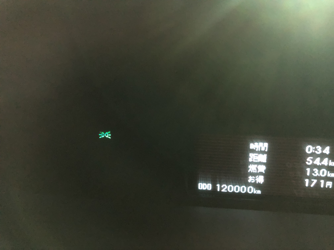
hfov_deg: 63.4
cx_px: 167
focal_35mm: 28
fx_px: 270
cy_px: 125
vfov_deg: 49.7
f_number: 1.8
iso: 500
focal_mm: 3.99
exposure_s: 1/4
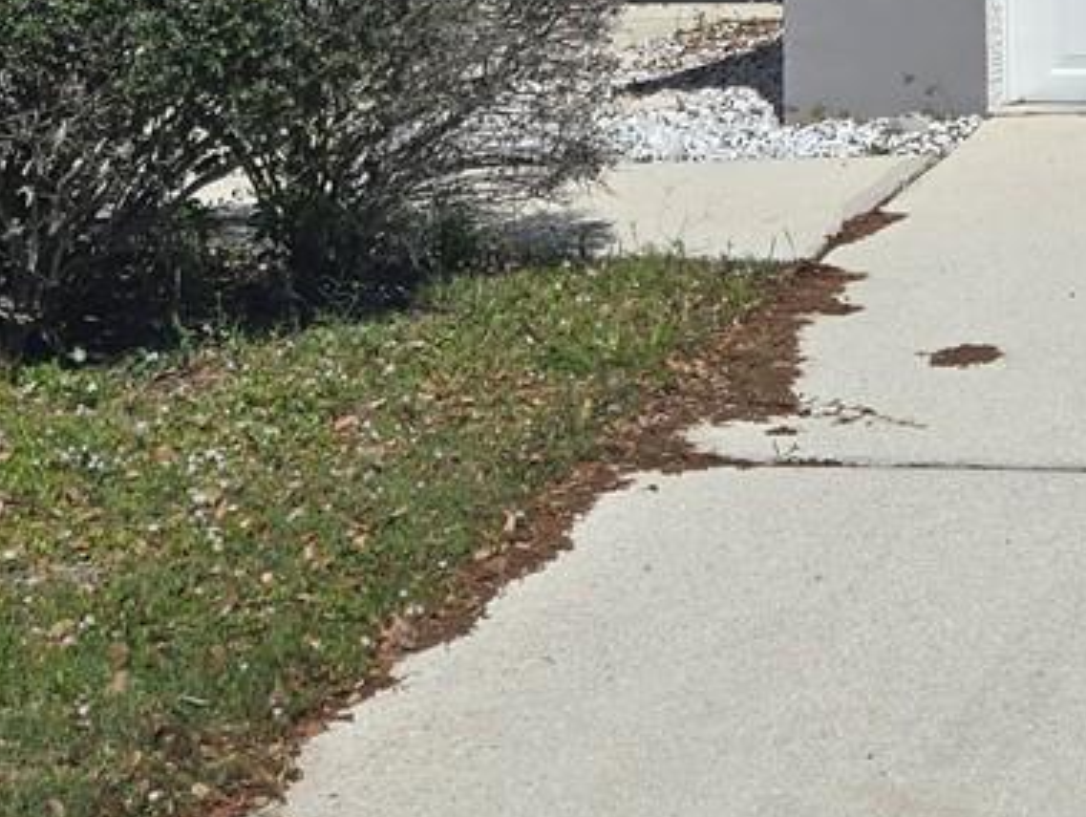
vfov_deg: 13.4
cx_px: 1006
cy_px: -754
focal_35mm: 97
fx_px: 3046
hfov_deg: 19.8
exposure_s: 1/3903
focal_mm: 5.4
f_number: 1.8
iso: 25
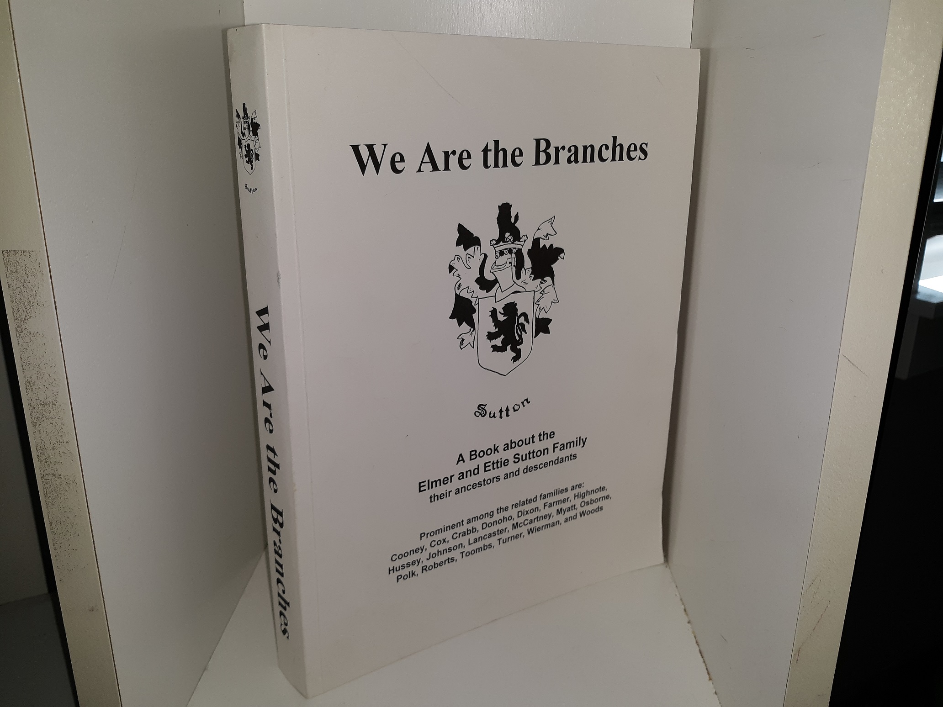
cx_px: 472
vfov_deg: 49.7
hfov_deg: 63.4
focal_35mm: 28
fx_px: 763
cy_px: 354
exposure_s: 1/207
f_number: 1.7
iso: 40
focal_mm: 3.7
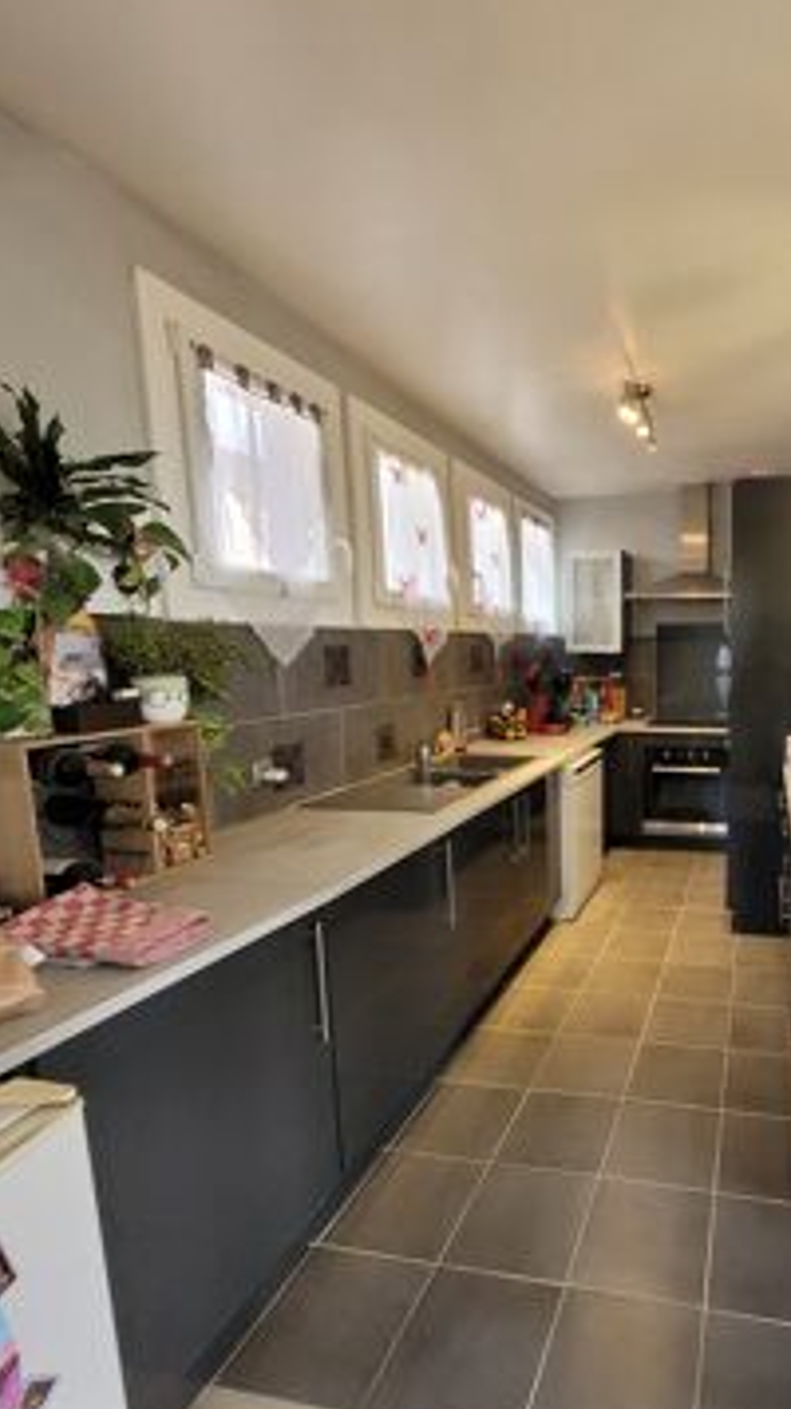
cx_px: 625
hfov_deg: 59.2
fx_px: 634
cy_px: 730
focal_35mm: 17
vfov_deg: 95.9
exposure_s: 1/50
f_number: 2.2
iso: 160
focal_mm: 1.74
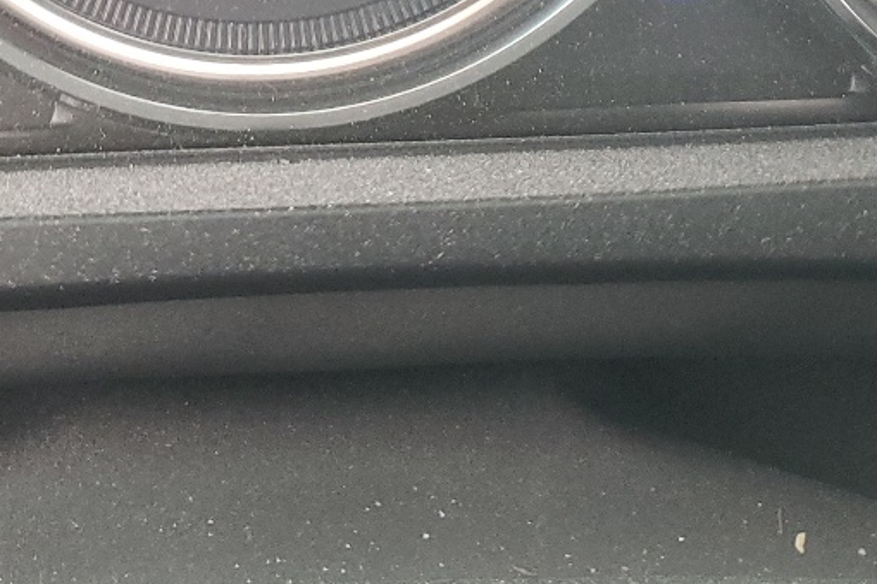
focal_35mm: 85
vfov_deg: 14.4
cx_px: 177
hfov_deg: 23.6
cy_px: -431
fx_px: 2070
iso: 126
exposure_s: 1/50
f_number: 1.5
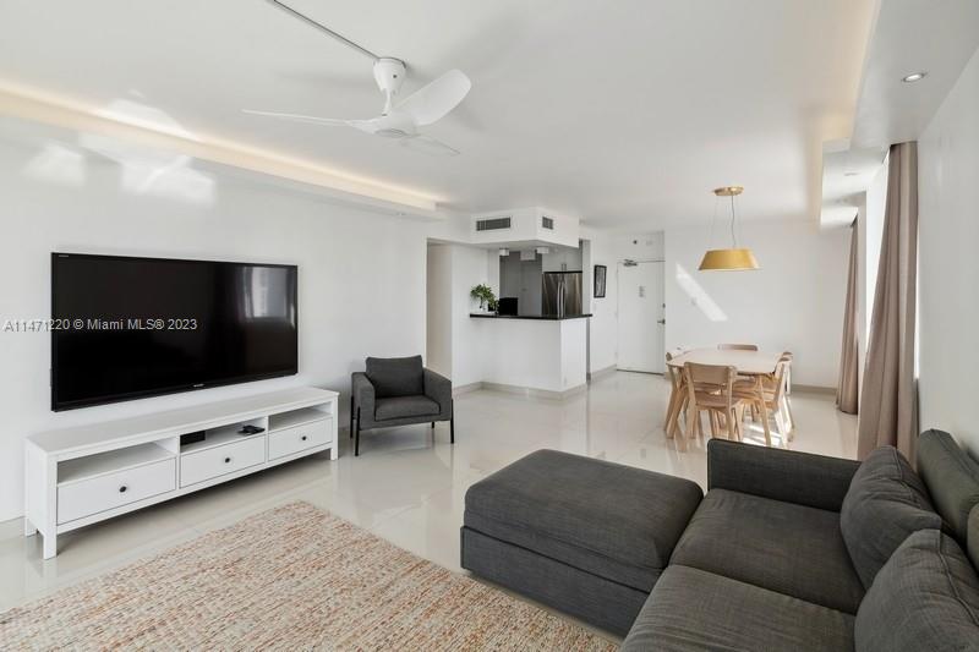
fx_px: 435
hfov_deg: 96.7
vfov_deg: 73.7
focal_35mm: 16
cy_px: 326
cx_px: 490
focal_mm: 16
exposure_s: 1/50
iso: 200
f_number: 9
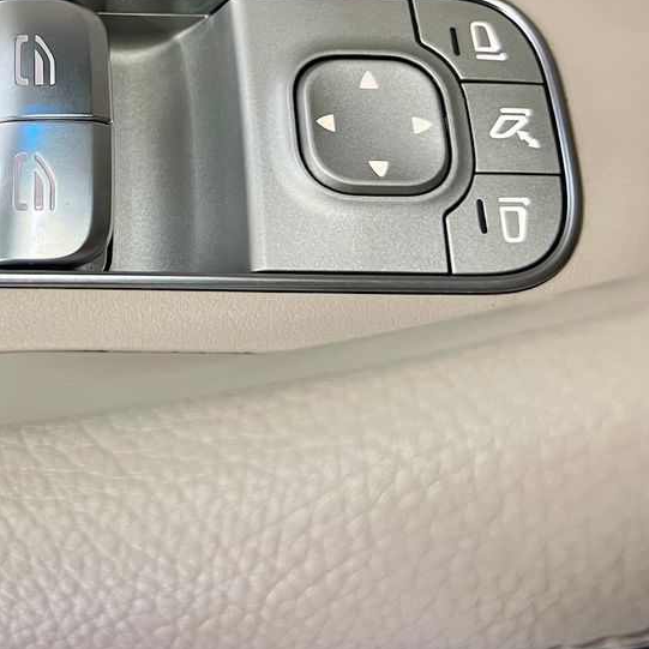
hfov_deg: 31.8
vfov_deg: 32.4
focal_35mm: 51
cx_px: 65
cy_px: 121
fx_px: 1082
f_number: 1.5
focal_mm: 5.7
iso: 125
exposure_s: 1/50
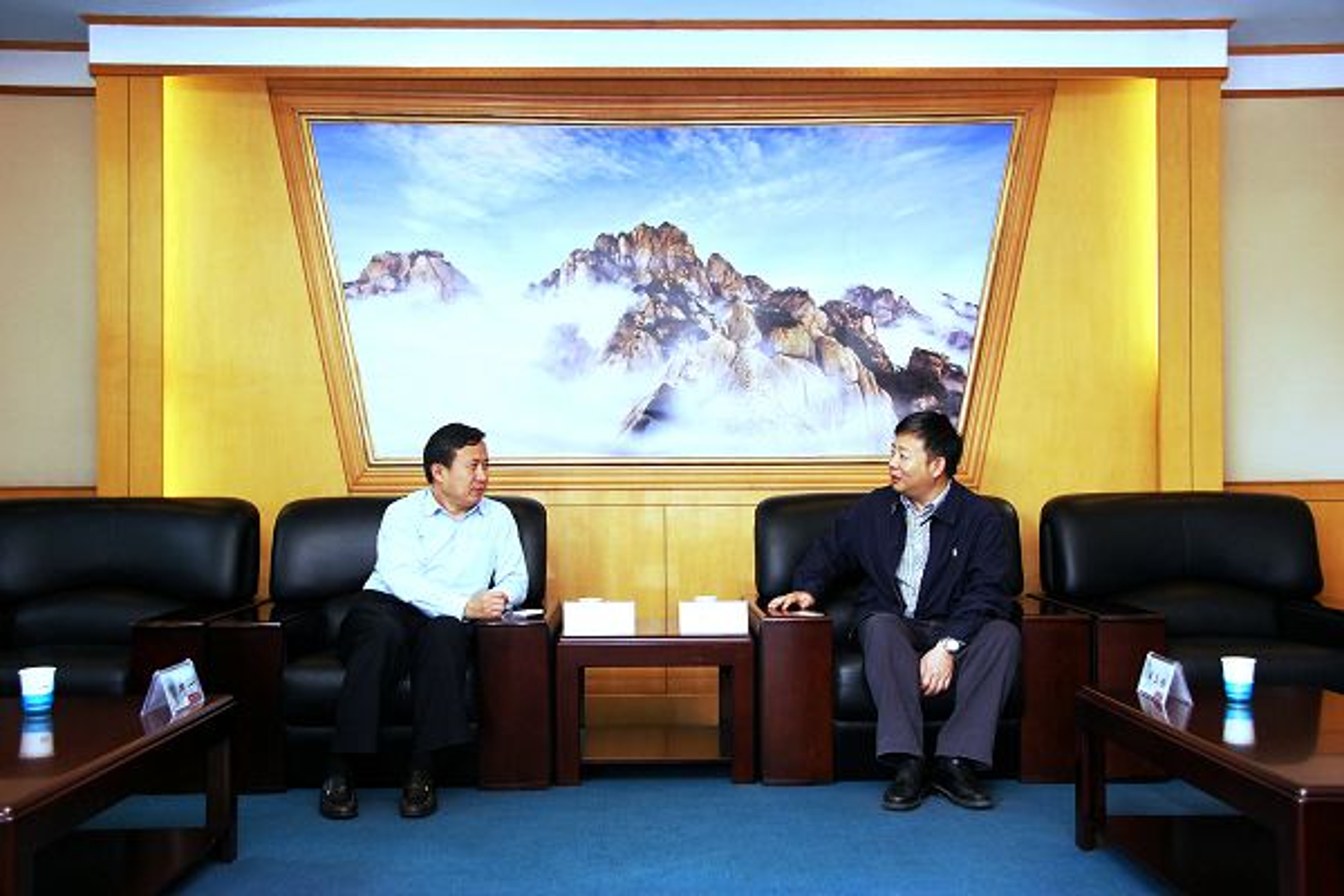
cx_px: 672
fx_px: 1456
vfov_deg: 34.2
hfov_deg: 49.6
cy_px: 448
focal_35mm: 39
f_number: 4
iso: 500
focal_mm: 26
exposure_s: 1/60
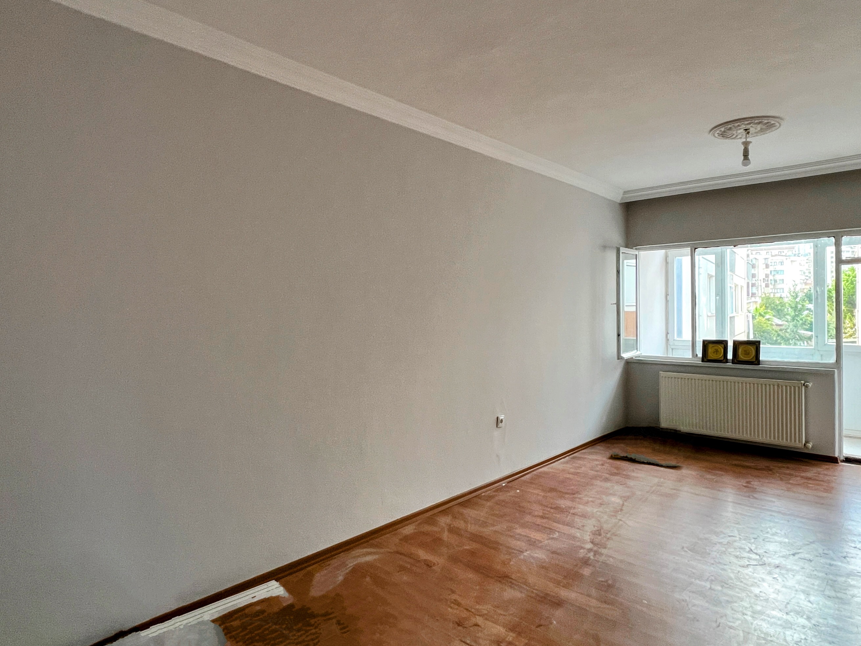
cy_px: 311
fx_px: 497
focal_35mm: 20
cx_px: 457
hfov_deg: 81.6
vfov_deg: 66.0
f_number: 1.8
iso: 160
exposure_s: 1/99
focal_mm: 1.57
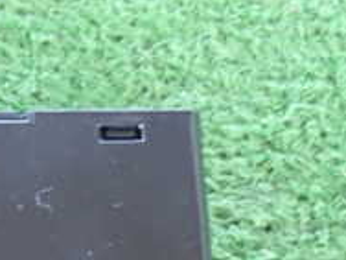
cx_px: -120
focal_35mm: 160
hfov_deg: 12.0
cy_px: 413
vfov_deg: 9.0
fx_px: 1599
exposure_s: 1/13
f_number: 3.2
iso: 800
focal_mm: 9.01
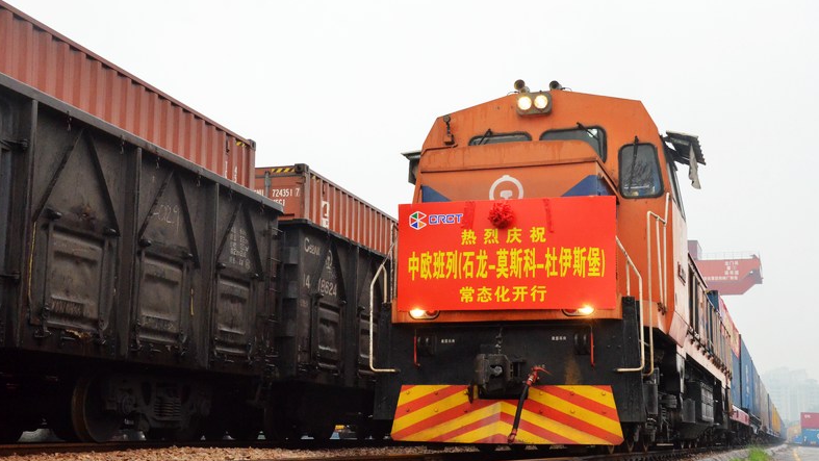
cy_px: 272
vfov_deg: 23.5
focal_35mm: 51
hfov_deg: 40.6
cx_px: 406
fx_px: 1108
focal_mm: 32
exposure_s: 1/500
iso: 4000
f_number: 11
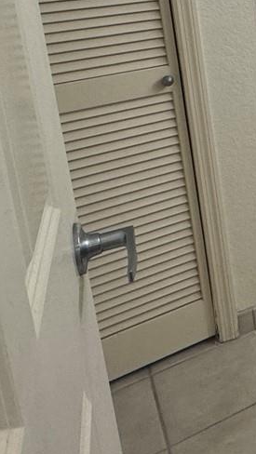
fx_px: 603
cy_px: 19
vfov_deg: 37.6
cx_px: 491
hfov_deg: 17.9
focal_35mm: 50
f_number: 2.2
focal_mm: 2.22
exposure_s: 1/120
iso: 160
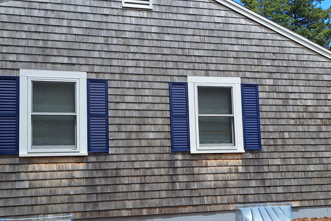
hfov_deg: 41.1
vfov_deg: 28.1
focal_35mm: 48
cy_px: 108
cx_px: 156
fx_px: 441
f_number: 1.8
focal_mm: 5.54
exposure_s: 1/1613
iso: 40
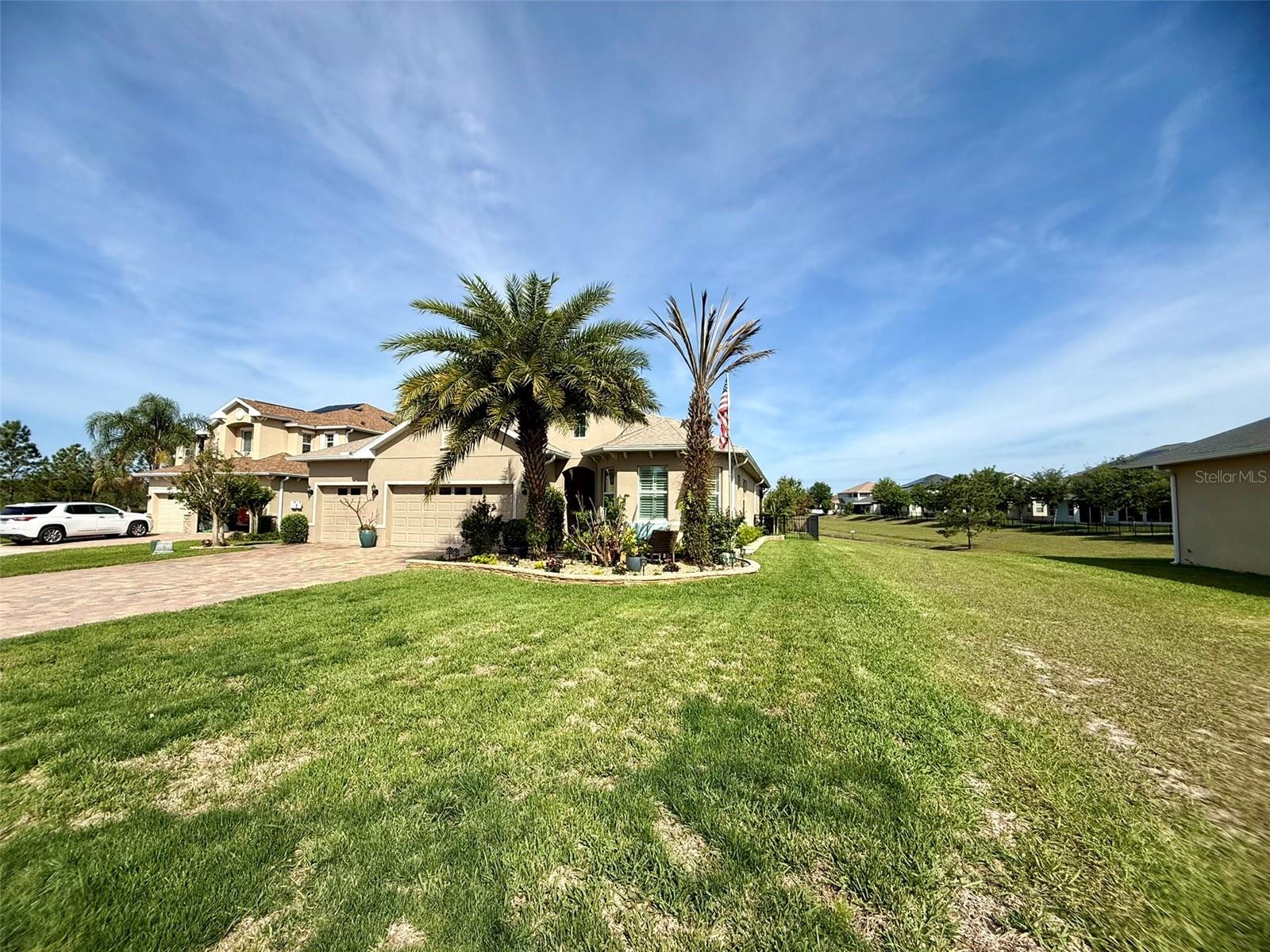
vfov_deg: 85.7
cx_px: 635
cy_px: 476
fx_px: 514
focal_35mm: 14
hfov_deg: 102.1
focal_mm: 2.22
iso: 50
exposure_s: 1/2320
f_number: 2.2
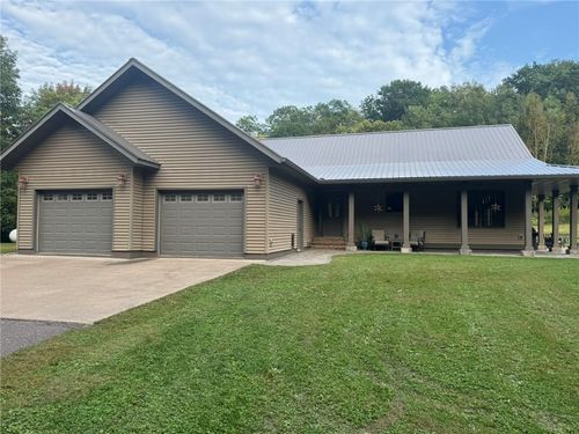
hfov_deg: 71.6
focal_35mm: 24
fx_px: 401
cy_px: 217
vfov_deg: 56.8
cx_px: 290
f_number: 1.78
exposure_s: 1/1215
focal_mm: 6.76
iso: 80
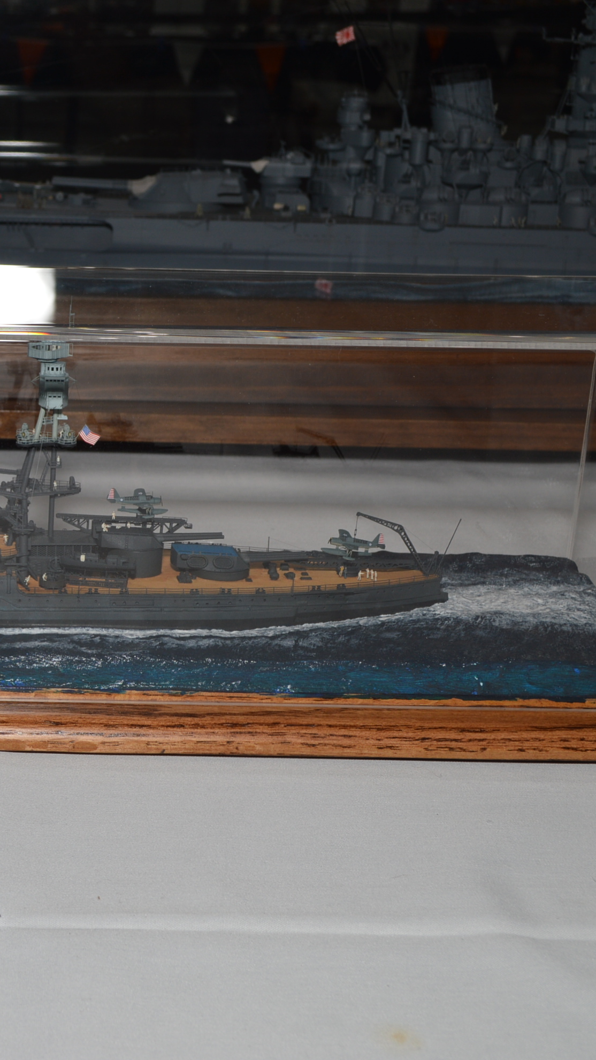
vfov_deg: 33.8
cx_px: -89
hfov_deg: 18.5
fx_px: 1742
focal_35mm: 62
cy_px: 534
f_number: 8
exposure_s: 1/60
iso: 100
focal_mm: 26
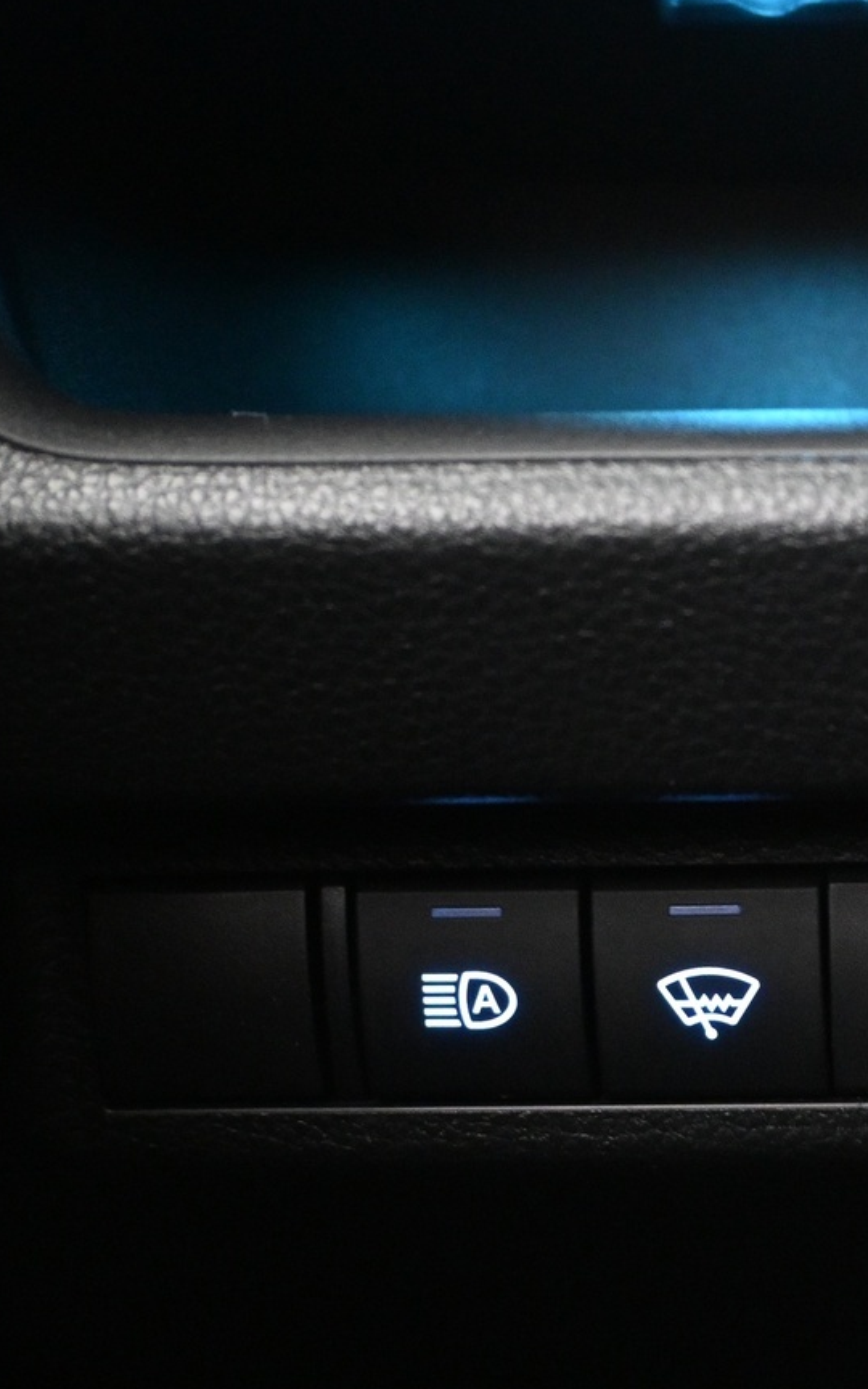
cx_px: 899
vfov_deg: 31.0
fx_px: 2496
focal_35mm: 66
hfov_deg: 19.1
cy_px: 828
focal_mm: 23
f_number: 4.2
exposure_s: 1/10
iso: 4000
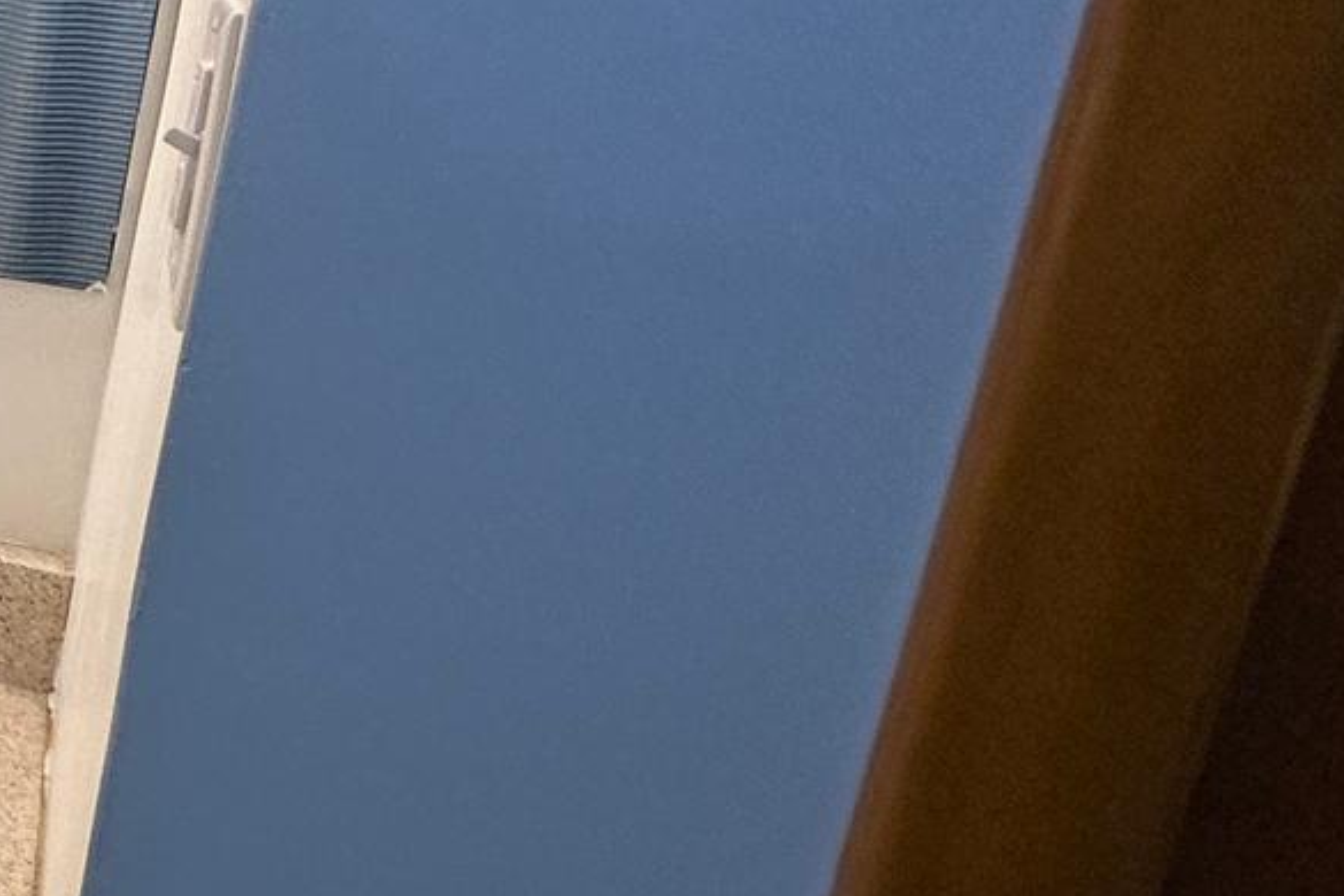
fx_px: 1904
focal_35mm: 51
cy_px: 255
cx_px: -983
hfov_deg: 23.4
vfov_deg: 26.2
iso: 160
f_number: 2.2
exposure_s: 1/120
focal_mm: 2.22
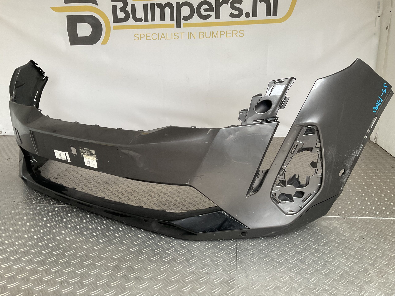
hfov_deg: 61.7
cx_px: 198
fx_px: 331
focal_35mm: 29
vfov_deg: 48.2
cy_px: 148
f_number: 1.8
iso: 64
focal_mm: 3
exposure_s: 1/50
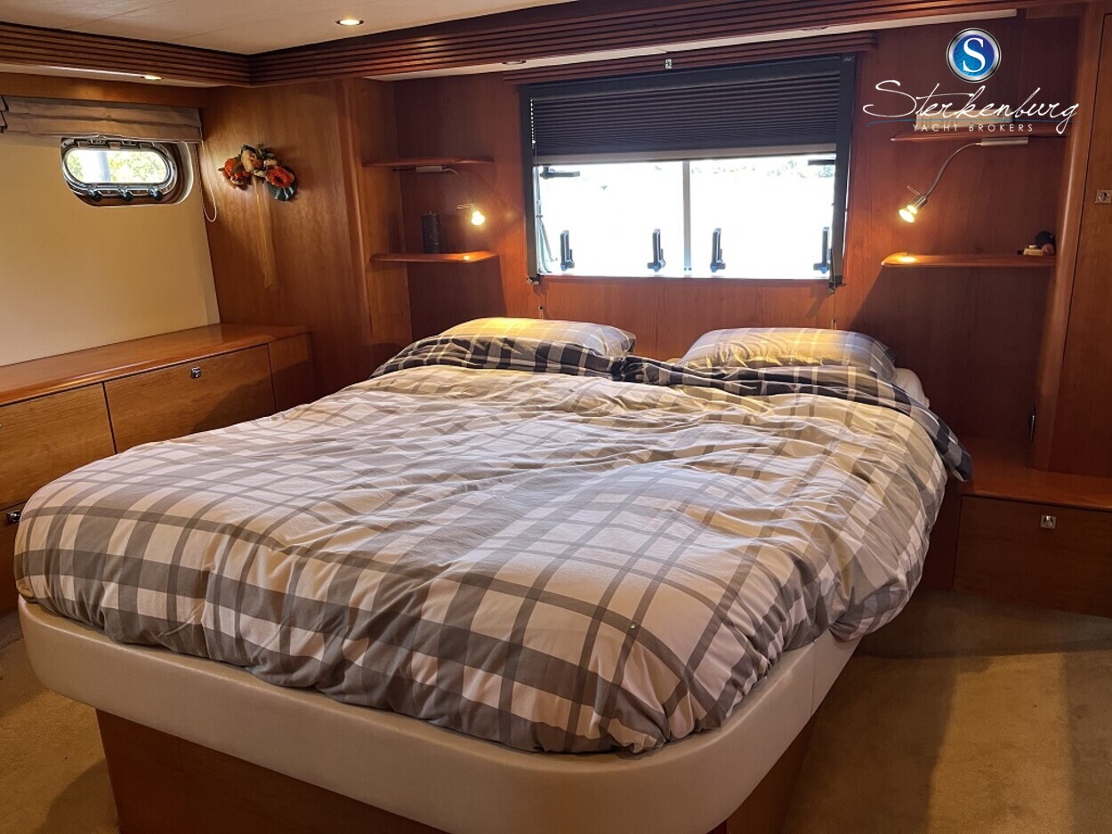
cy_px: 417
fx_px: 835
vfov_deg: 53.1
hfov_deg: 67.3
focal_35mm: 26
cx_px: 556
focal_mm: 5.1
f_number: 1.6
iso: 160
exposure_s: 1/58
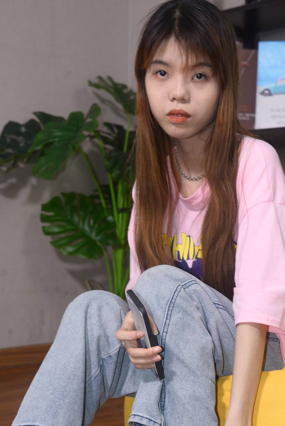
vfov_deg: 32.3
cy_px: 313
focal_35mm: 61
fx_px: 723
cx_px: 164
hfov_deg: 22.3
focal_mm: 35
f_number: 5
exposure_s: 1/100
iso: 500
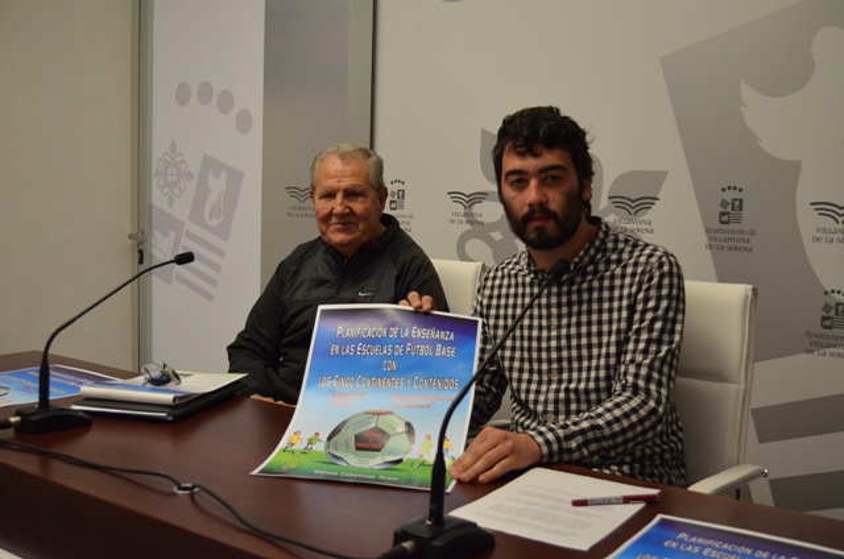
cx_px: 422
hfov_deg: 49.6
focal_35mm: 39
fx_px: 913
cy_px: 280
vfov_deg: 34.1
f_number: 4
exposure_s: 1/400
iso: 1600
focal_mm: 26
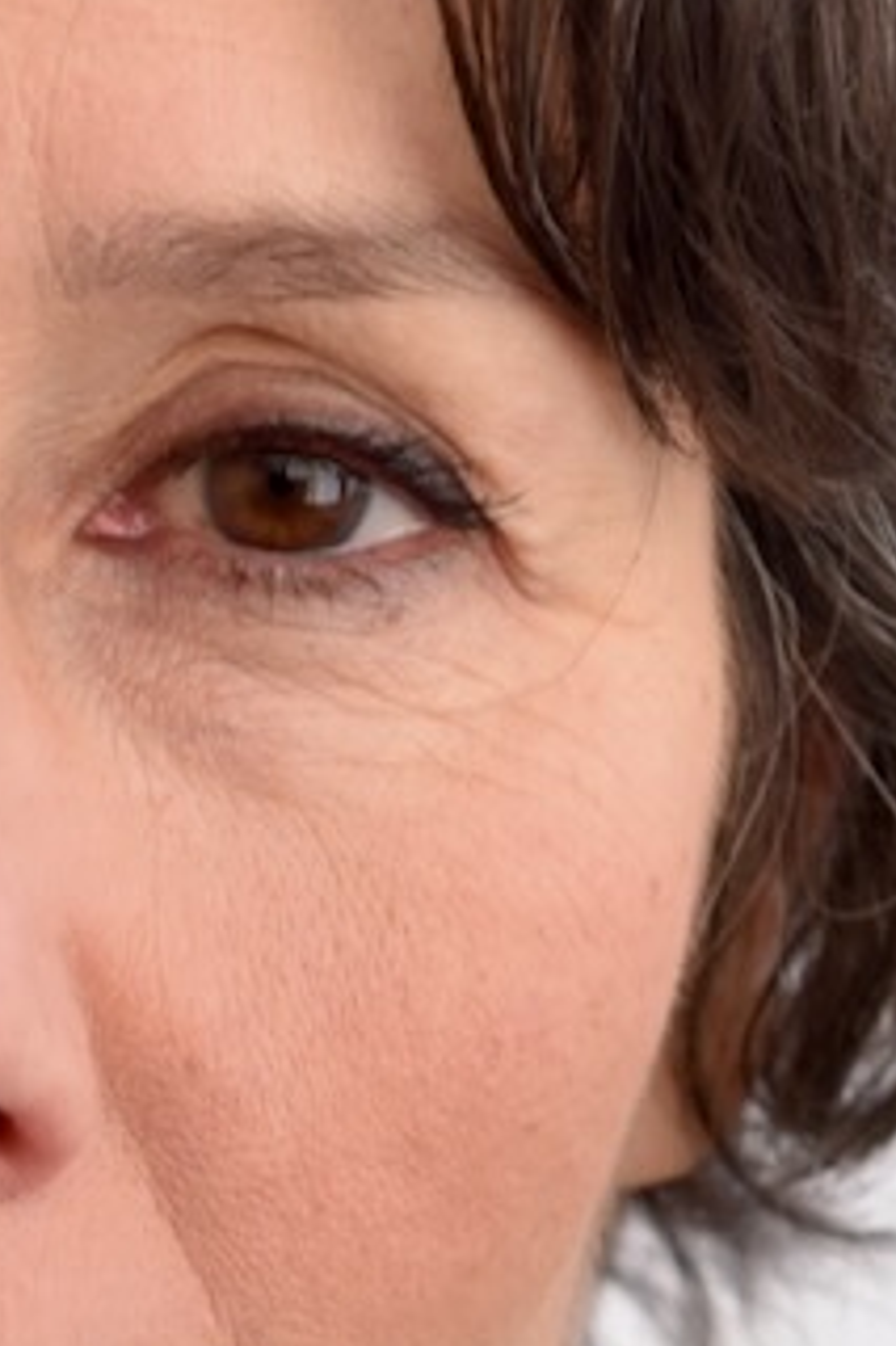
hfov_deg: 4.0
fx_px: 12706
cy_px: 1131
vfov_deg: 6.1
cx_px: -294
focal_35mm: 340
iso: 400
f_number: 5
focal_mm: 85
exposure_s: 1/640
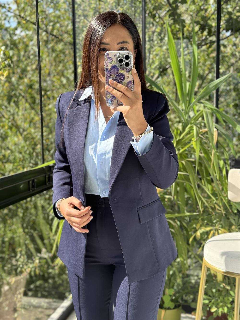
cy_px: 160
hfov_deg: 30.3
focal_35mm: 48
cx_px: 120
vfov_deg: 39.7
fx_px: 444
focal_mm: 6.76
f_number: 1.78
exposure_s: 1/349
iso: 64
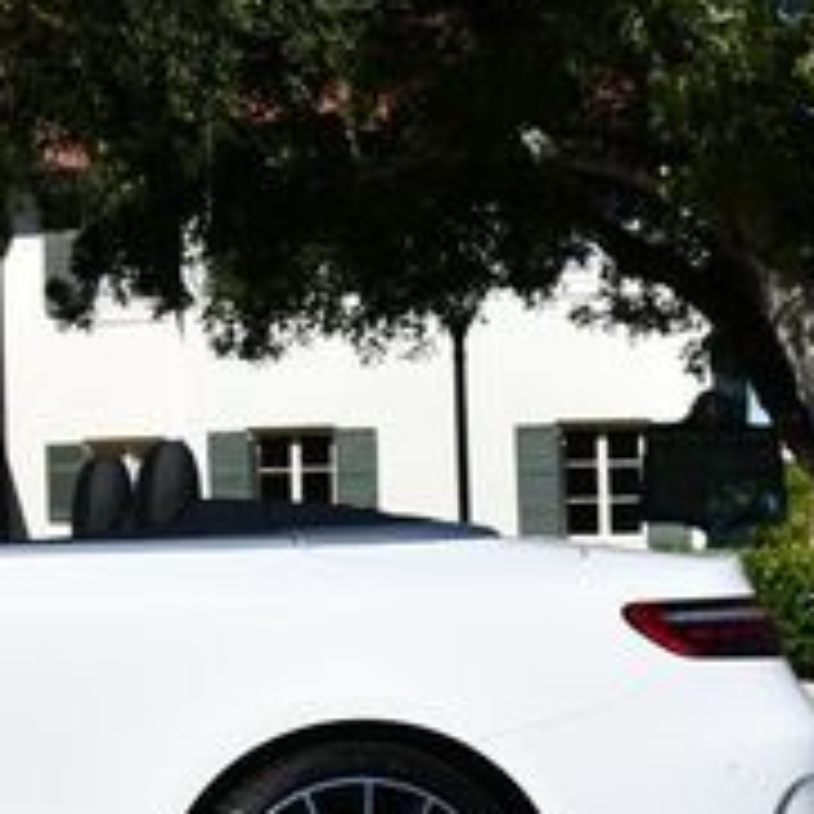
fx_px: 4150
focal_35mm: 156
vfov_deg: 11.2
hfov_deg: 10.8
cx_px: -396
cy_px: 292
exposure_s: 1/400
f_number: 10
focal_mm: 26
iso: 100
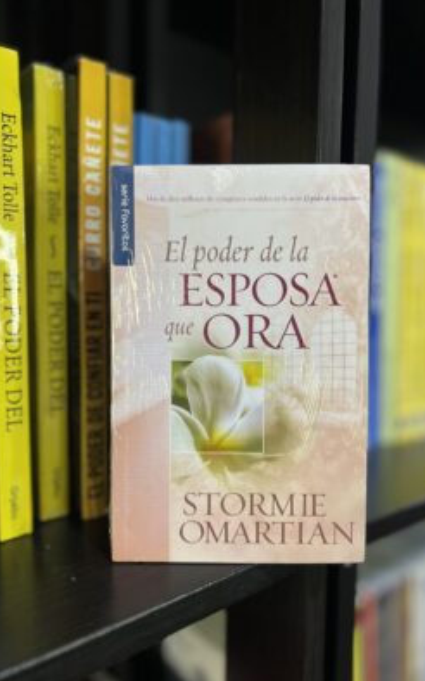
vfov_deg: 66.5
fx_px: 519
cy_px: 342
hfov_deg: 44.5
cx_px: 226
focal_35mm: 28
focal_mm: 5.7
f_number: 1.5
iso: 125
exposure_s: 1/60
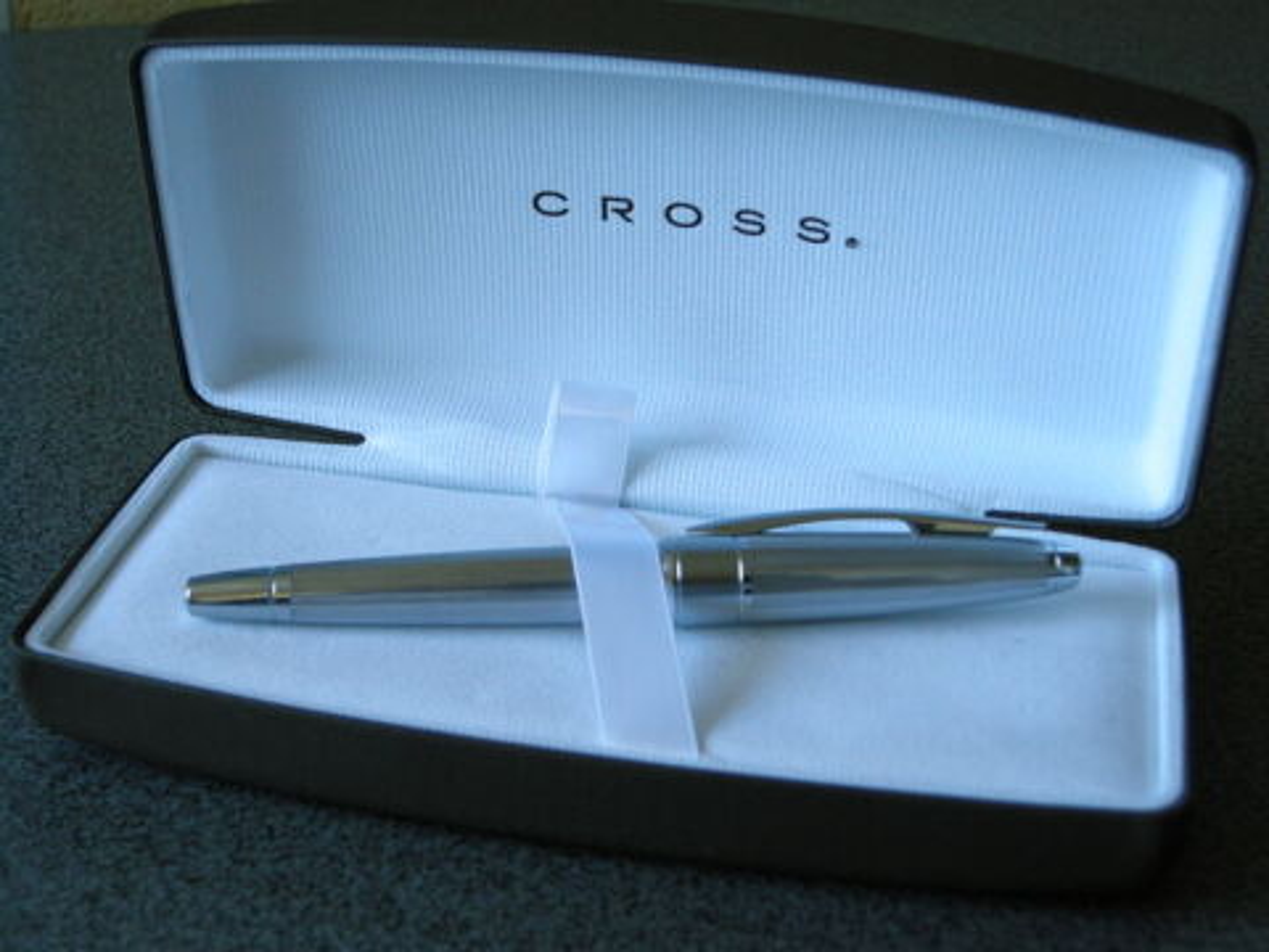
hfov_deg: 32.2
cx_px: 634
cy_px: 476
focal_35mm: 60
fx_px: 2200
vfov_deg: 24.4
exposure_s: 1/77.2
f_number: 3.5
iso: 242
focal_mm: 12.9
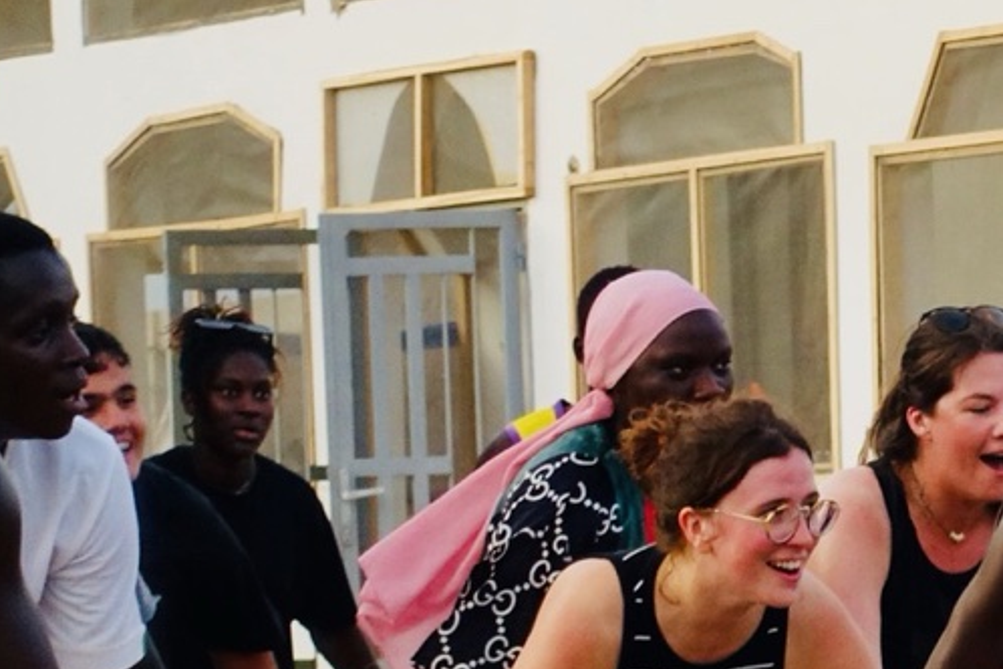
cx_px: 1909
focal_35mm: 270
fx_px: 7522
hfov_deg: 7.4
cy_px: 725
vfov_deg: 5.1
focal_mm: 25.7
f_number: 5.6
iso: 400
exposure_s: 1/250
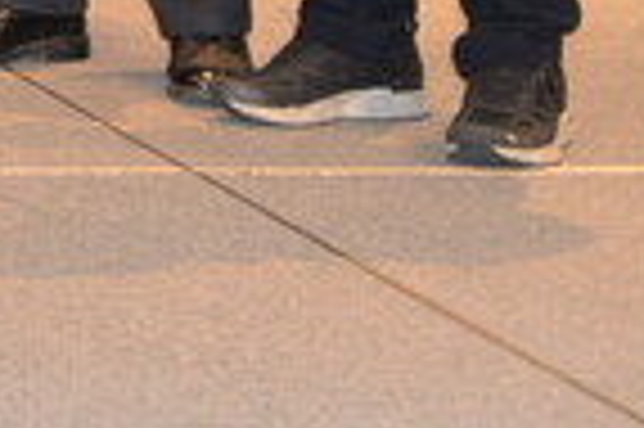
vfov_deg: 5.7
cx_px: -1171
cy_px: -689
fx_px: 4074
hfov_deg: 8.0
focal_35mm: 228
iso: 560
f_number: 3.8
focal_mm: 34
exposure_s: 1/60
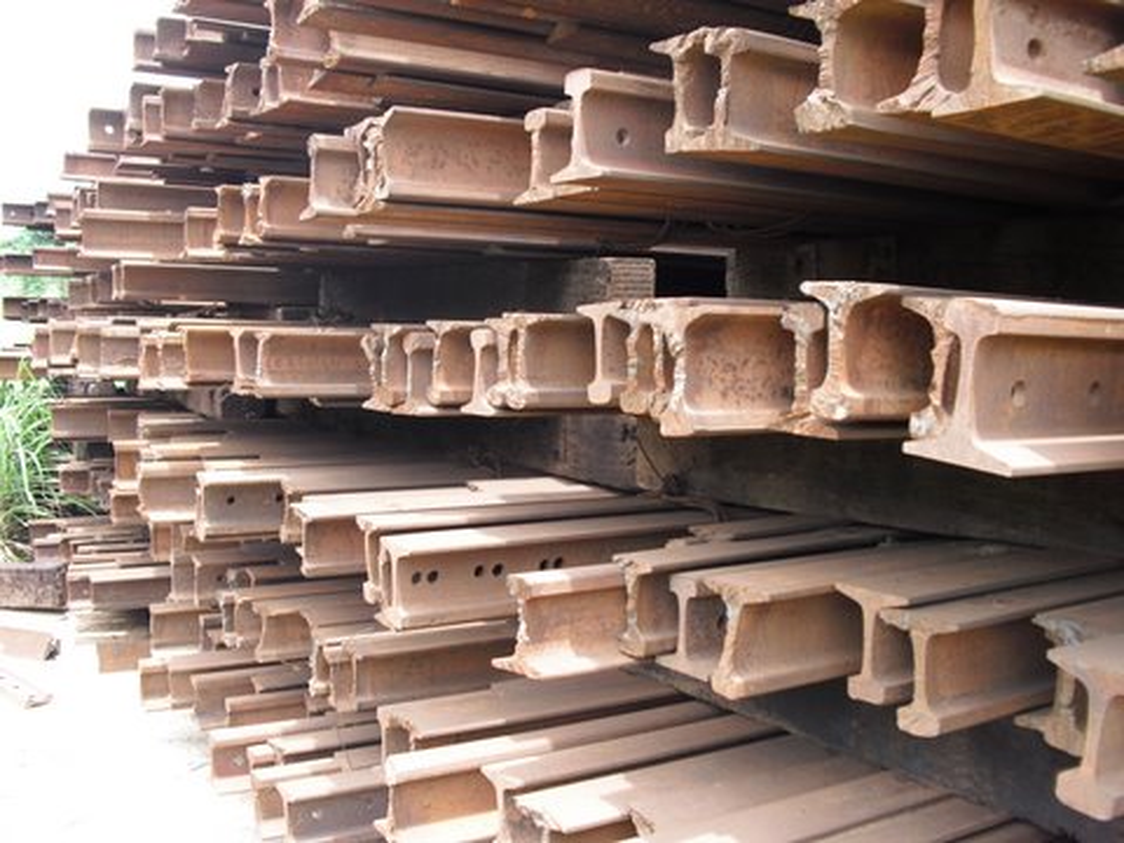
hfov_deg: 51.4
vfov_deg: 39.7
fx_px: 1169
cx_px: 562
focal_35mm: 36
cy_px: 422
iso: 100
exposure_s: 1/100
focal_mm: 6.3
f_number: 3.1
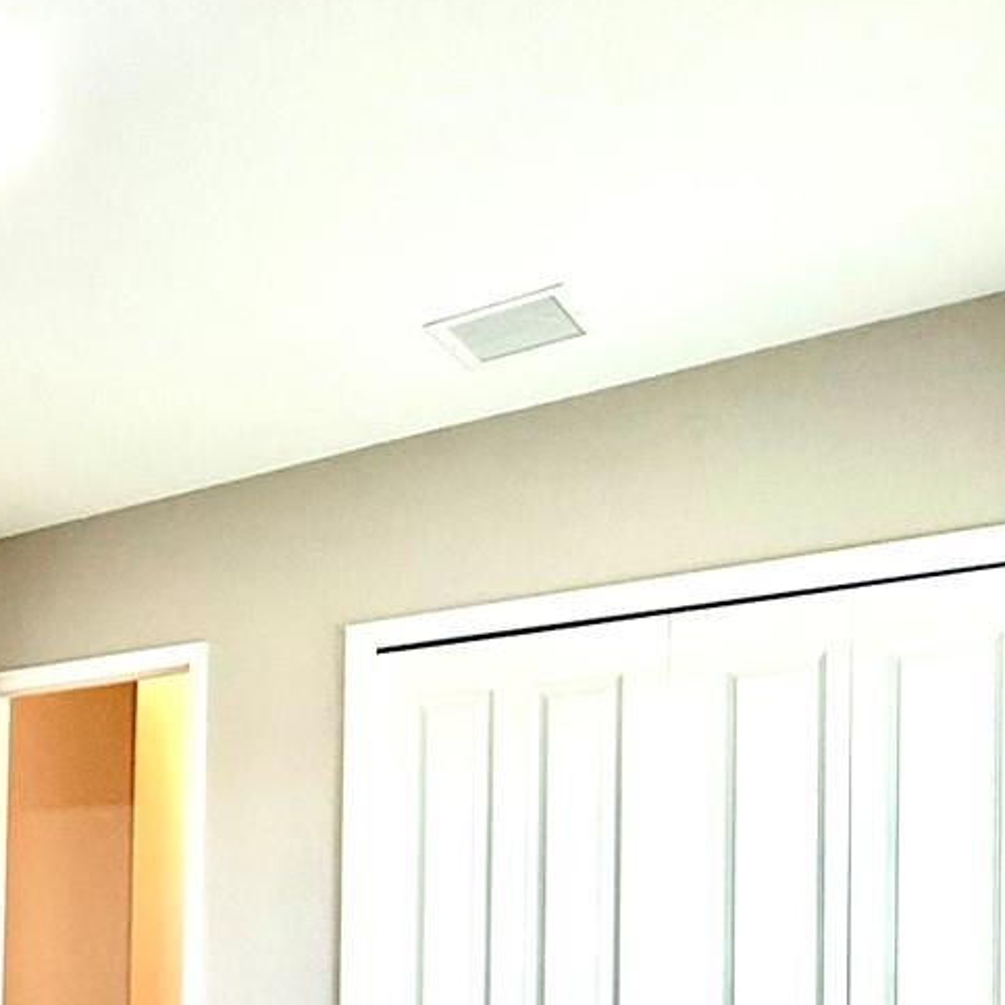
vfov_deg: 37.9
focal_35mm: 41
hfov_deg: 35.8
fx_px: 1347
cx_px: -60
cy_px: 922
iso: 250
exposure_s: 1/120
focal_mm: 2.22
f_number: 2.2
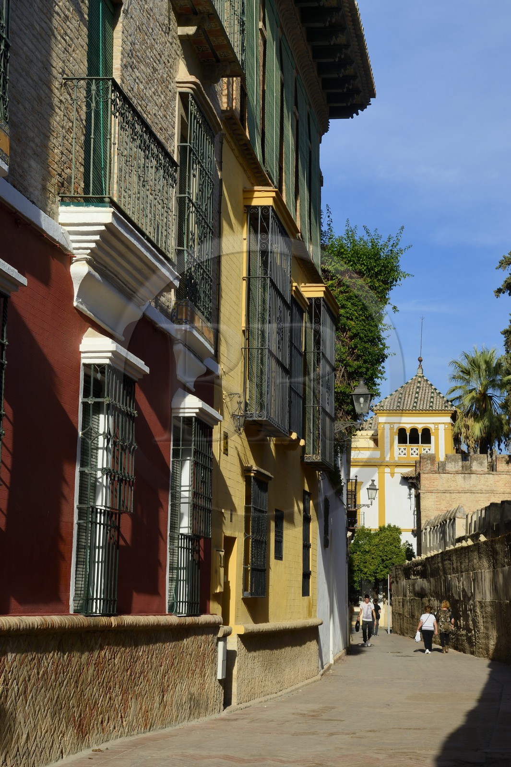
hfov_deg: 19.4
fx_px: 1492
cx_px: 256
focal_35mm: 70
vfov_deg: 28.9
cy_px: 384
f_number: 14
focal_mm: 70
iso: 200
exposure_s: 1/200
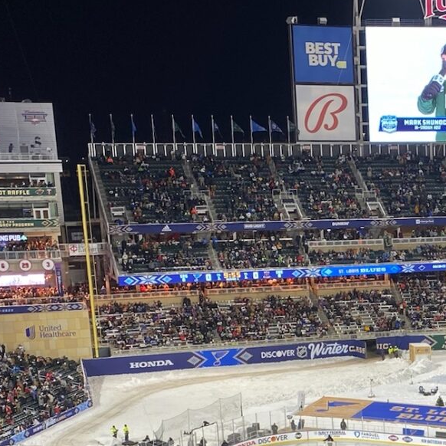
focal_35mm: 75
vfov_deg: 22.2
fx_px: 1093
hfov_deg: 21.8
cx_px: 498
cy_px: 441
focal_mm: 4.25
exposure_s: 1/120
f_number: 1.8
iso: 32
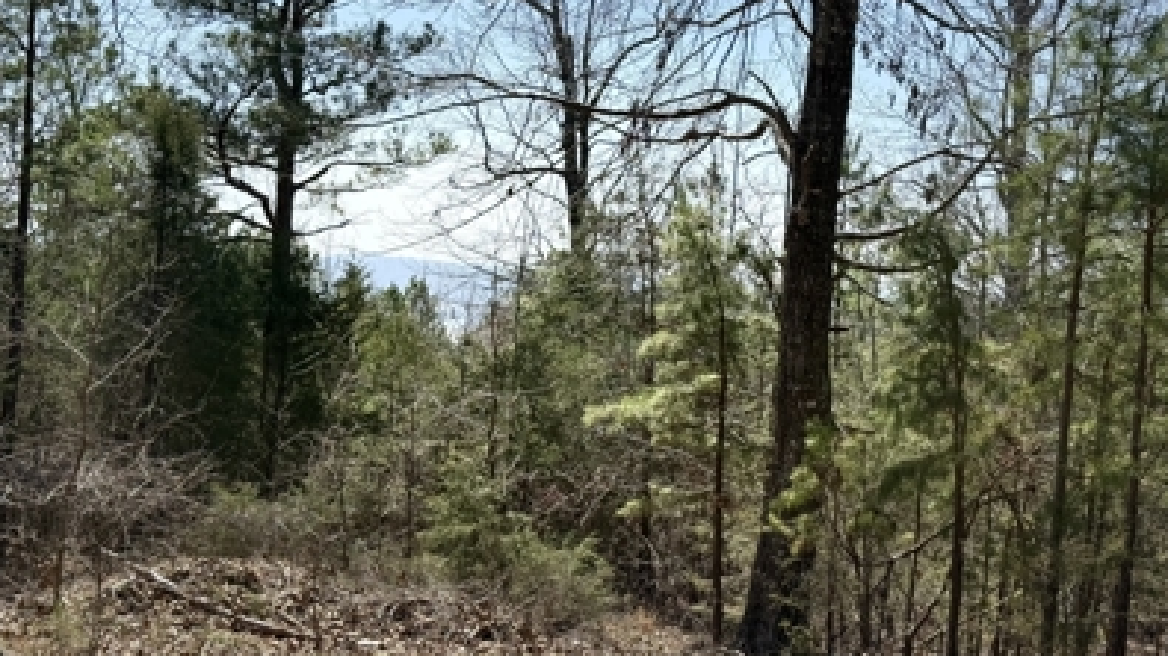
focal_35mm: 53
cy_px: 316
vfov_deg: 22.6
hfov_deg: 39.2
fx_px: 1641
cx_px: 580
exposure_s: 1/5208
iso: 100
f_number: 1.78
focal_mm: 6.76
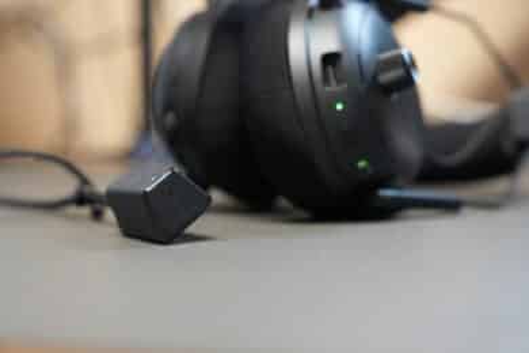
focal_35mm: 70
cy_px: 176
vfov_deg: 19.5
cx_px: 264
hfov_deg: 28.8
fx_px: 1029
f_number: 5.6
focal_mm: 70
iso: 6400
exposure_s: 1/80
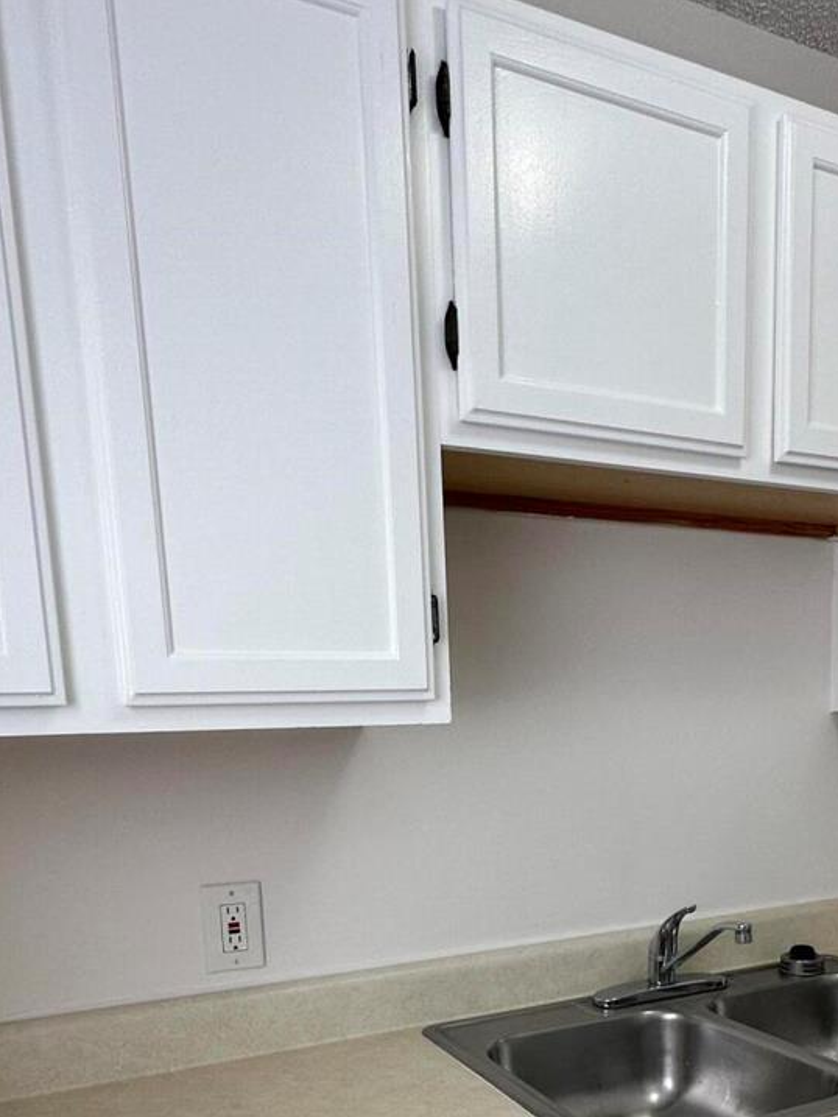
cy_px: 894
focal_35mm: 30
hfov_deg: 46.4
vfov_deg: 55.7
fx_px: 968
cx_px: 522
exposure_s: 1/120
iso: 100
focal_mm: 2.22
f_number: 2.2
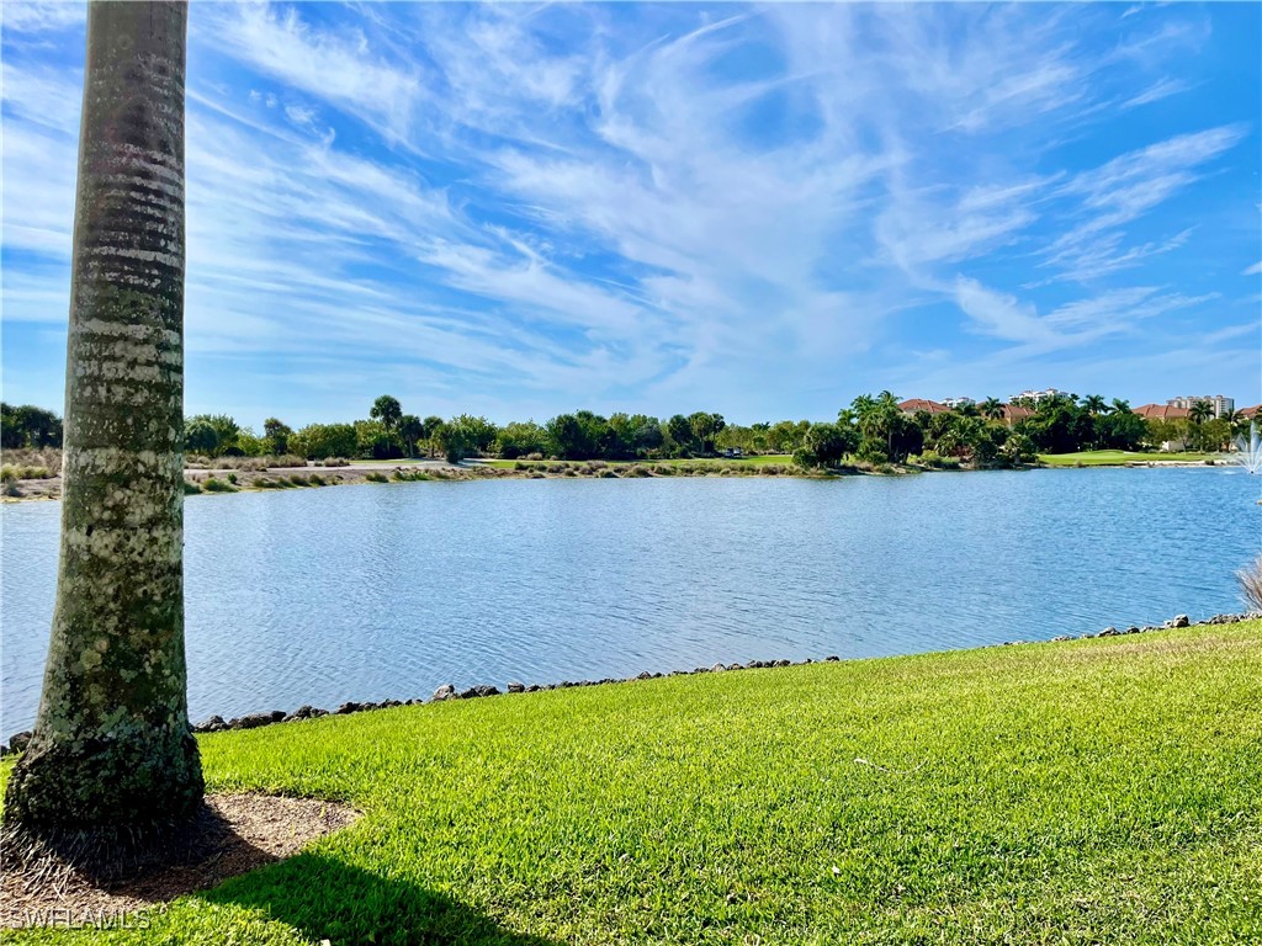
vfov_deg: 53.1
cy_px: 473
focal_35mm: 26
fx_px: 948
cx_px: 631
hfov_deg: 67.3
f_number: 1.6
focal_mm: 5.1
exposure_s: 1/7874
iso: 50
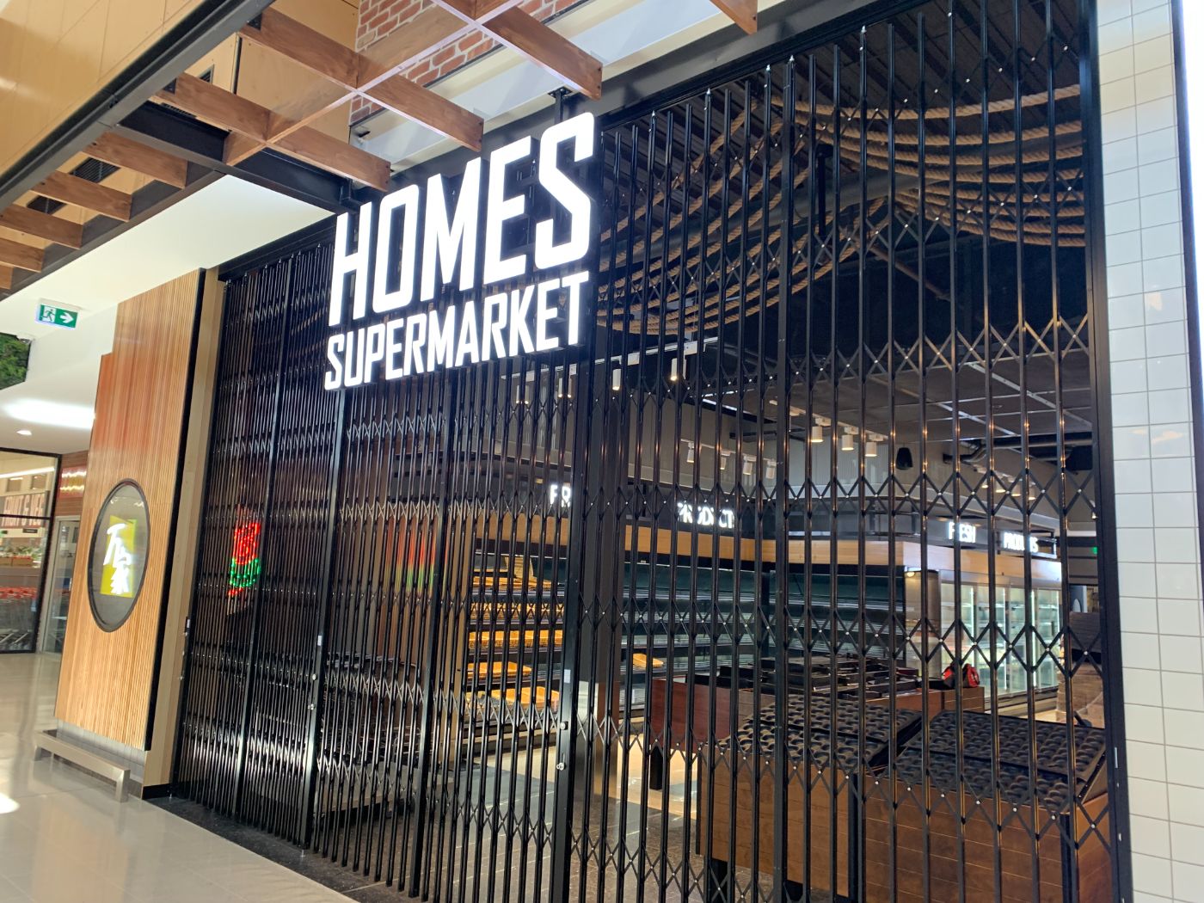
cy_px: 452
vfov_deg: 53.1
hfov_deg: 67.3
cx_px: 602
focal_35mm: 26
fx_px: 904
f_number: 1.8
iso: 100
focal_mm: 4.25
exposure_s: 1/60
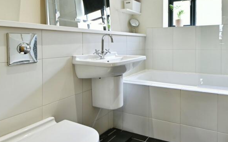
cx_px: 157
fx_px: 155
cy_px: 50
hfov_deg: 69.9
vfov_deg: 48.6
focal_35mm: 25
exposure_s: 1/20
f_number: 9
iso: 500
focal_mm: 14
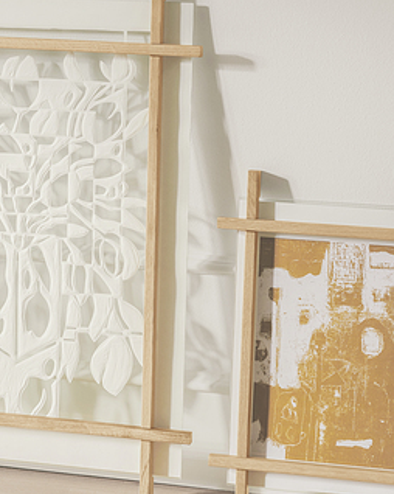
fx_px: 1868
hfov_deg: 12.0
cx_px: 146
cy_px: 58
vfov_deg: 14.9
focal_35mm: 128
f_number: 8
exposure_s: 1.3
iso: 100
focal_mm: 50
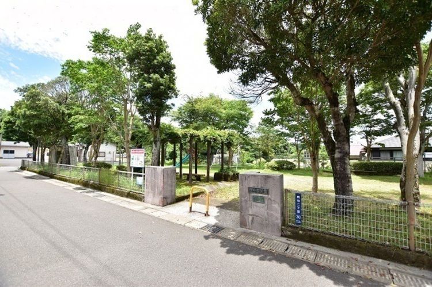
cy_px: 144
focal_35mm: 15
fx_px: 180
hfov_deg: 100.4
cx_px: 216
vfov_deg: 77.2
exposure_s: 1/640
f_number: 4.5
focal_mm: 10
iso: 160
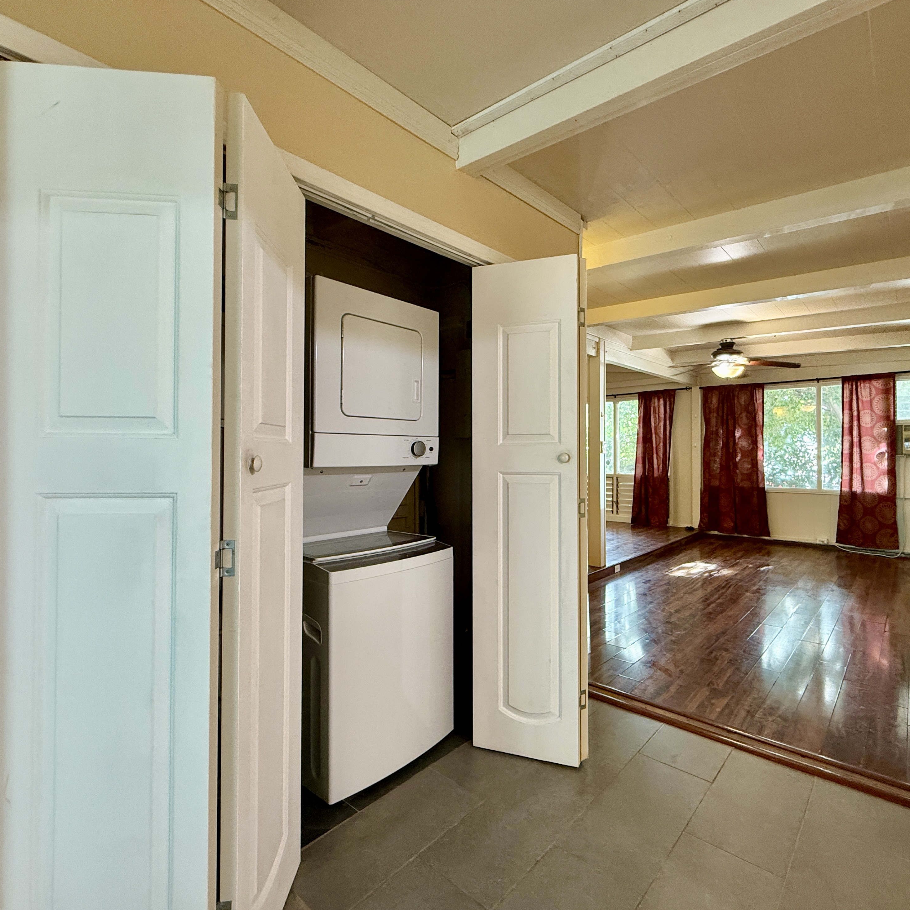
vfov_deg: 84.0
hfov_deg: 83.3
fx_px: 506
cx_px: 529
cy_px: 450
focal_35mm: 17
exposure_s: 1/60
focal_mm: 2.22
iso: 320
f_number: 2.2
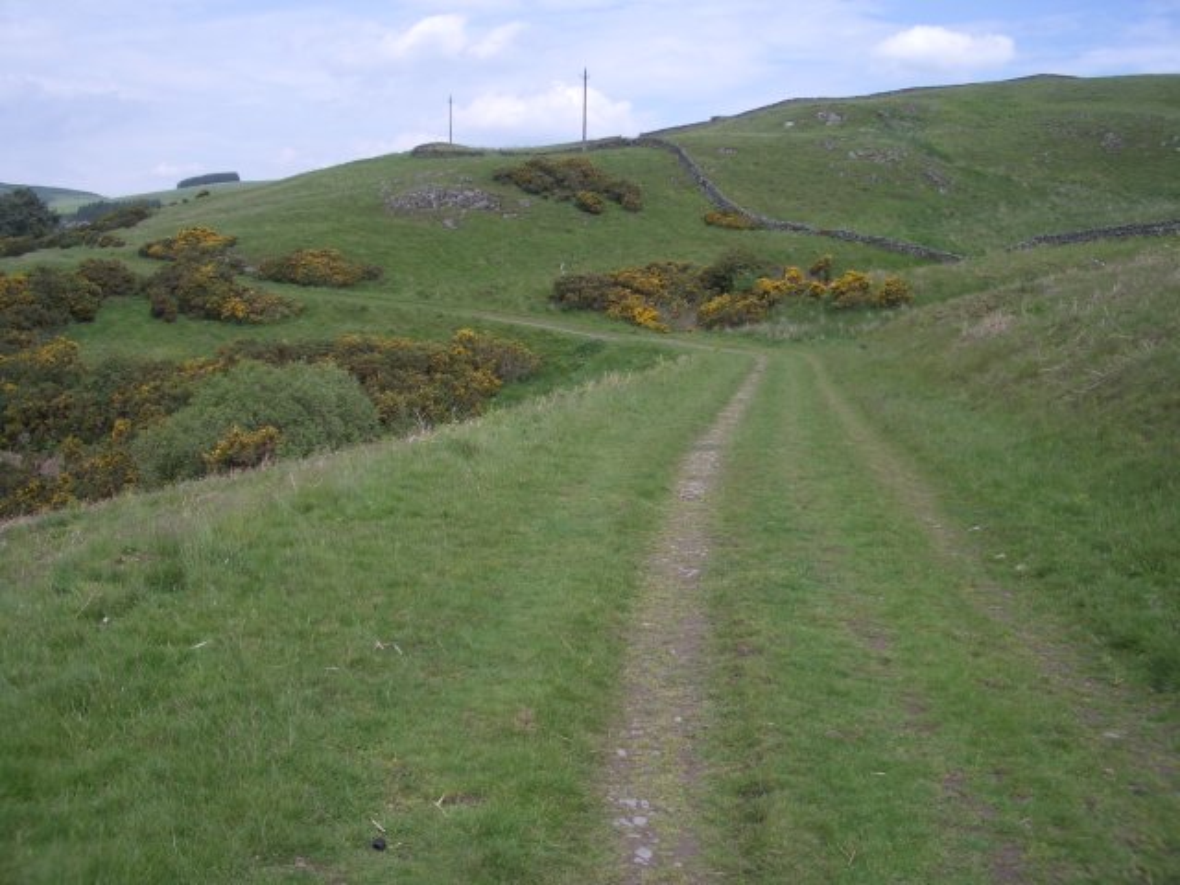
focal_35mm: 35
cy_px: 442
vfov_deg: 40.7
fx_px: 1193
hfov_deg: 52.6
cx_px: 590
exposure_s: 1/500
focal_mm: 5.8
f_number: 4.3
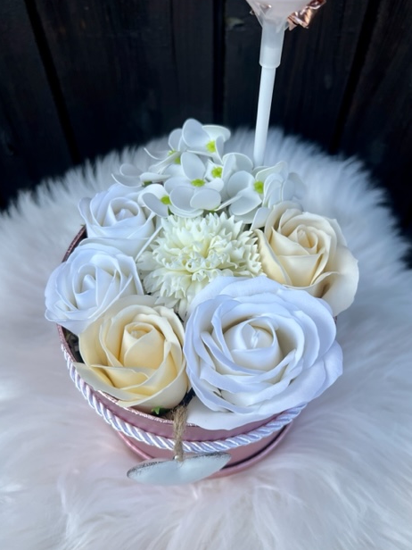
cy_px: 276
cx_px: 209
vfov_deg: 65.3
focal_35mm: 27
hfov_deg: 51.4
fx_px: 428
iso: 50
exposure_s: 1/1468
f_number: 1.5
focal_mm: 5.7
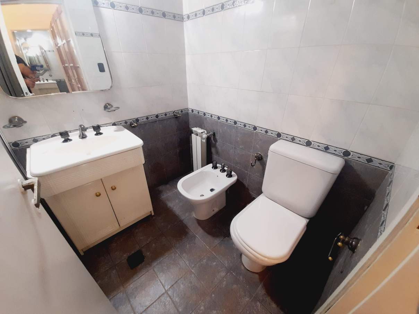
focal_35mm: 13
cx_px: 210
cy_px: 157
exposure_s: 1/25
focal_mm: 1.42
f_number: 2.2
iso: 100
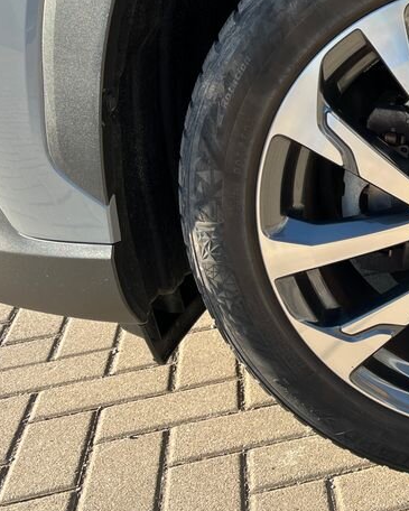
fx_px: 862
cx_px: 495
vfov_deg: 33.0
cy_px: 223
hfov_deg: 24.2
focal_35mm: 57
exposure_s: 1/653
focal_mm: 5.1
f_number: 1.6
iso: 50
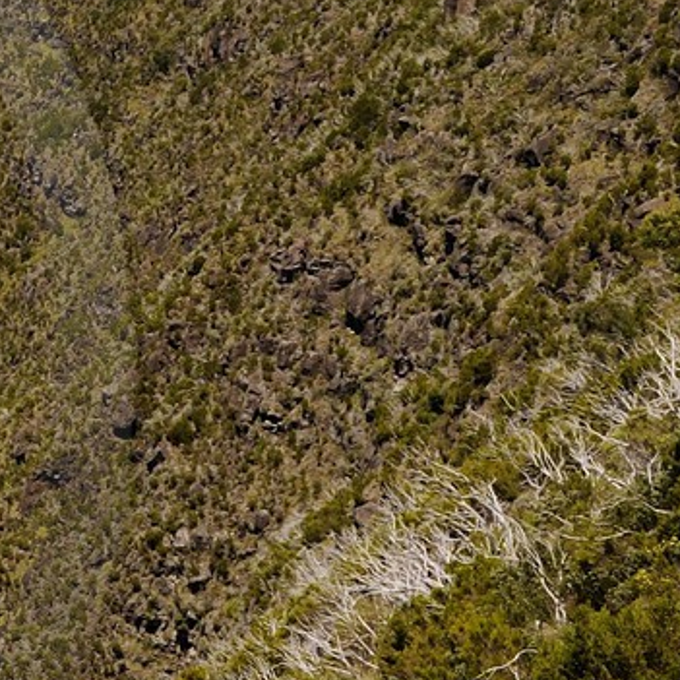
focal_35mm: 93
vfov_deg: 18.7
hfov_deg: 15.2
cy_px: 380
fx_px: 2067
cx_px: -666
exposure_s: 1/160
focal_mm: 24
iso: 200
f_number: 14
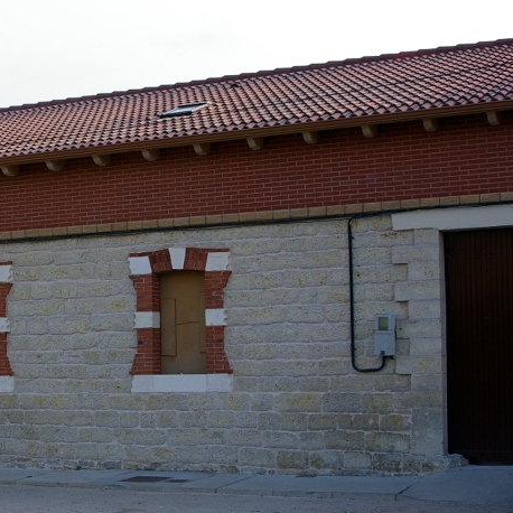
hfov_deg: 23.9
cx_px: 34
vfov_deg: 24.6
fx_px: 1174
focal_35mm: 70
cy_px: 293
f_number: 6.7
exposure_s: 1/180
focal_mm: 28
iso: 200
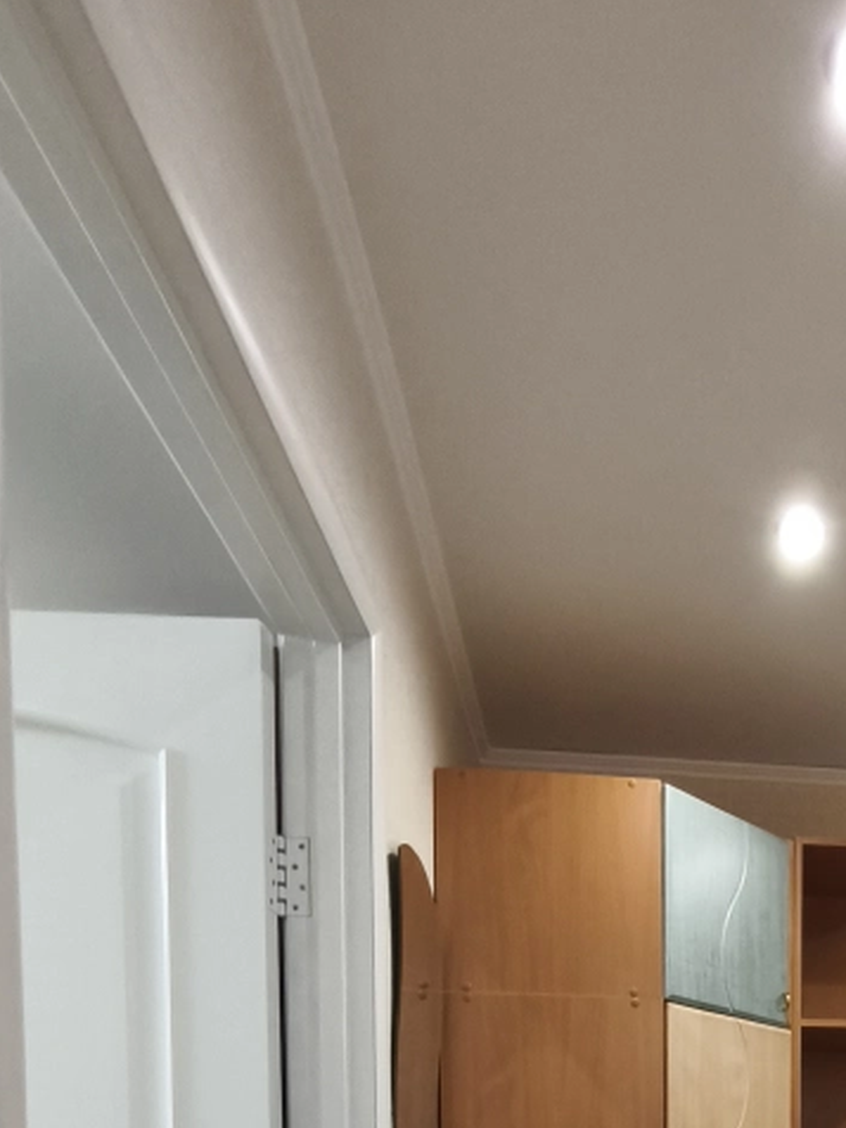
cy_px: 1270
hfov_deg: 38.8
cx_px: 763
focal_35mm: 34
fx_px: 1108
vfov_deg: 41.6
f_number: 2.2
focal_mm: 1.91
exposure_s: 1/33.3
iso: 500
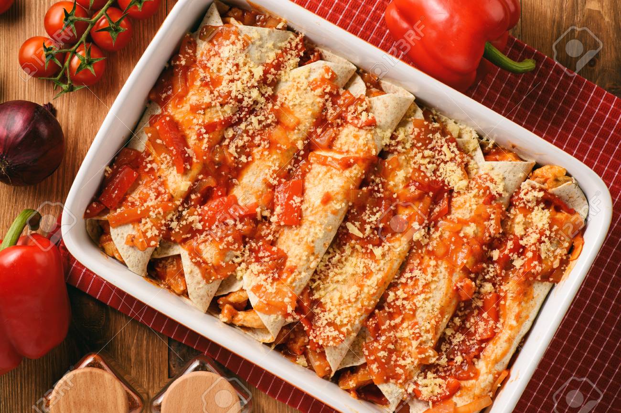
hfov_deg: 19.5
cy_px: 206
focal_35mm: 105
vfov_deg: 13.0
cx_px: 310
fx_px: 1810
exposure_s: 1/160
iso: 50
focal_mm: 105
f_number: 8
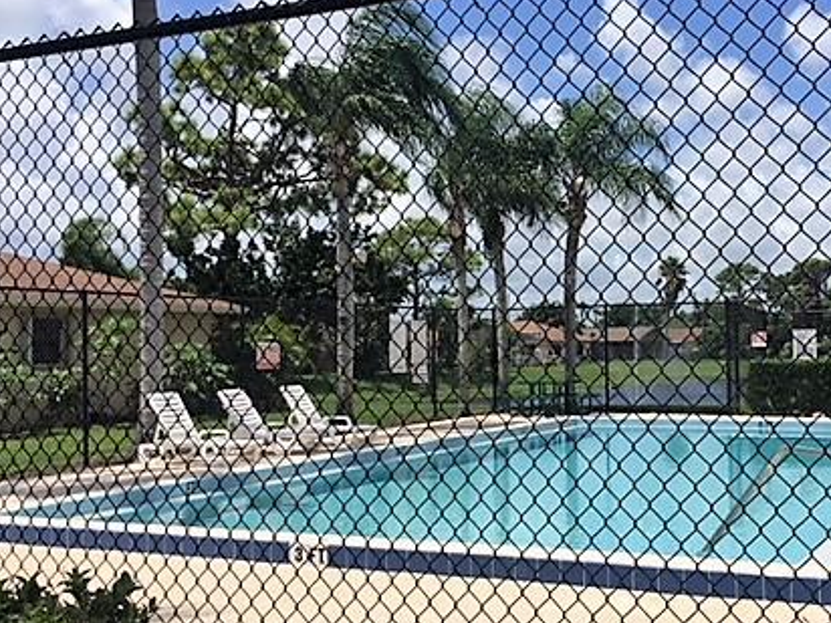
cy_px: 308
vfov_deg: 32.2
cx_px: 541
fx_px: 1080
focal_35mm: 45
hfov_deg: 41.6
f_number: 2.2
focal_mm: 4.15
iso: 32
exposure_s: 1/3300
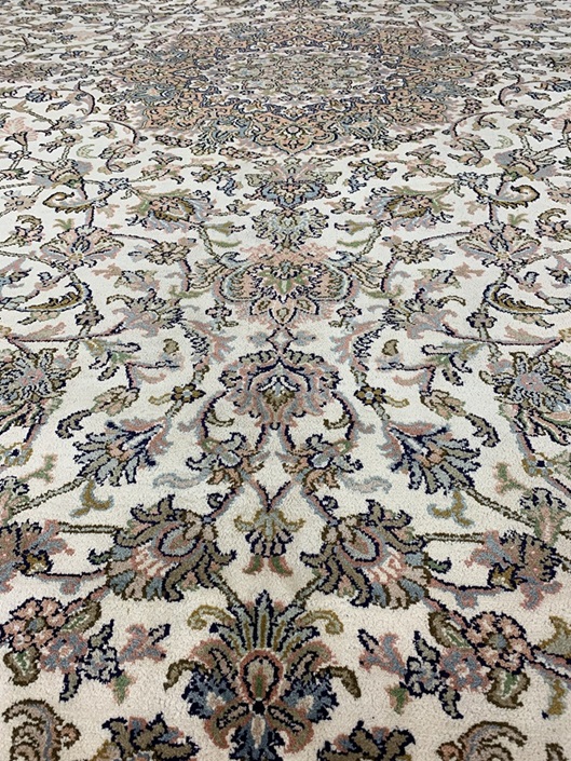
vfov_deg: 67.3
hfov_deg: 53.1
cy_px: 380
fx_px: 572
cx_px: 286
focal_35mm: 26
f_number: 1.8
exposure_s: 1/100
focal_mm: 4.25
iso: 50
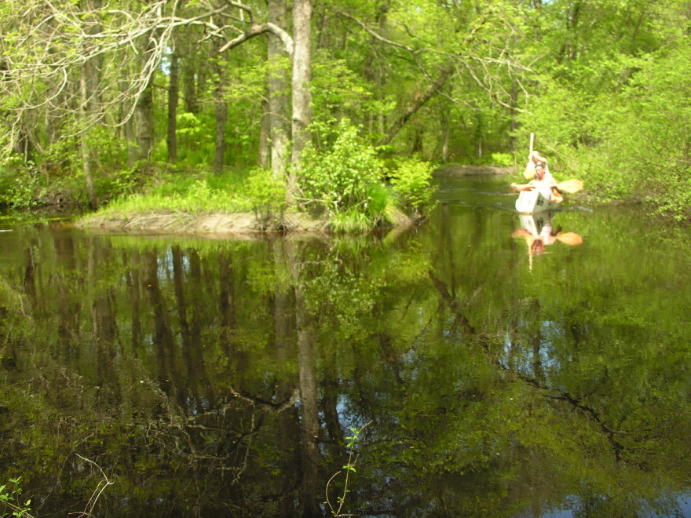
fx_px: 699
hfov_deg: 52.6
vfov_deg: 40.7
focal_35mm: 35
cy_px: 259
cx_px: 346
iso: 50
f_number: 3.2
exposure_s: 1/125
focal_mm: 8.9
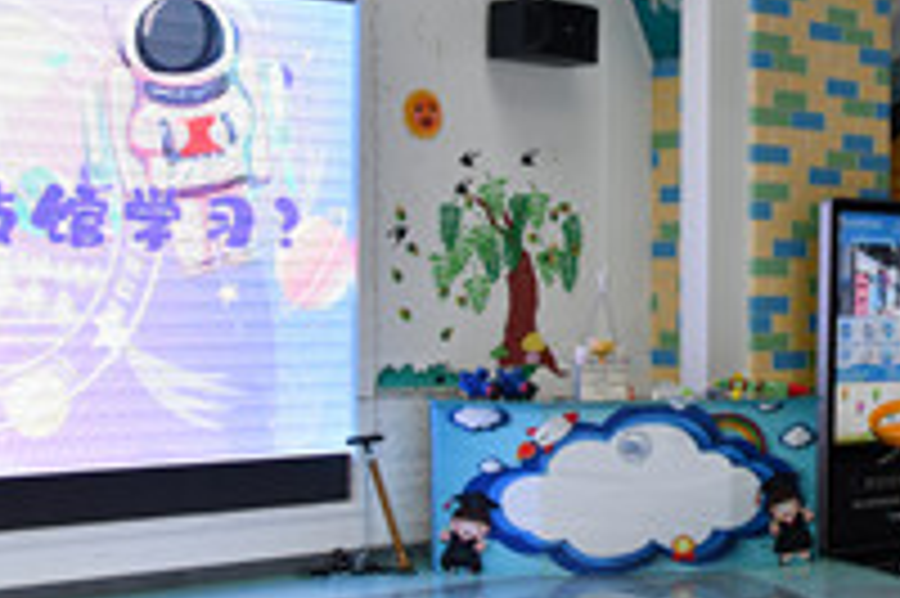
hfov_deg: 26.4
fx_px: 1873
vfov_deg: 18.1
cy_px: 250
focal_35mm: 75
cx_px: 752
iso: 400
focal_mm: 20
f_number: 3.5
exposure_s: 1/125
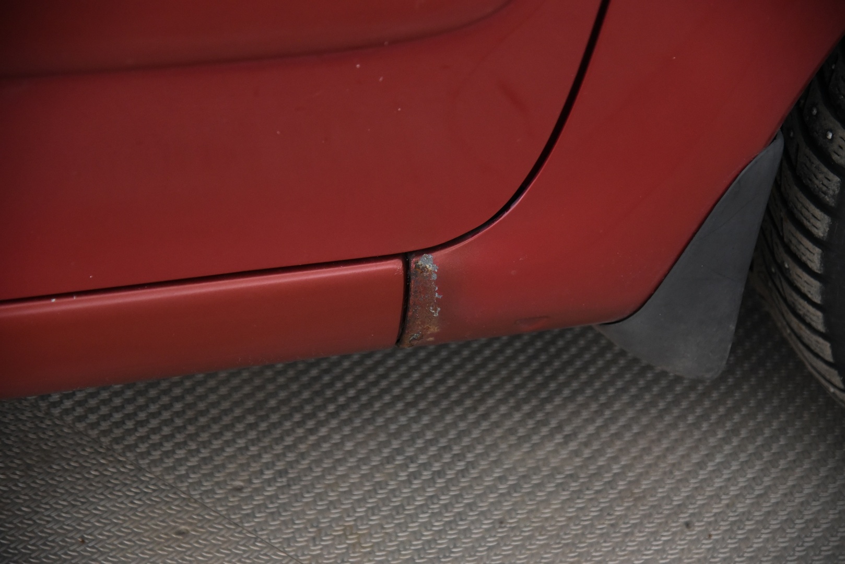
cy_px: 282
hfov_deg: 24.8
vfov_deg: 16.7
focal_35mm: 82
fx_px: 1925
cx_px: 422
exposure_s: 1/80
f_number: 4
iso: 4000
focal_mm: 82
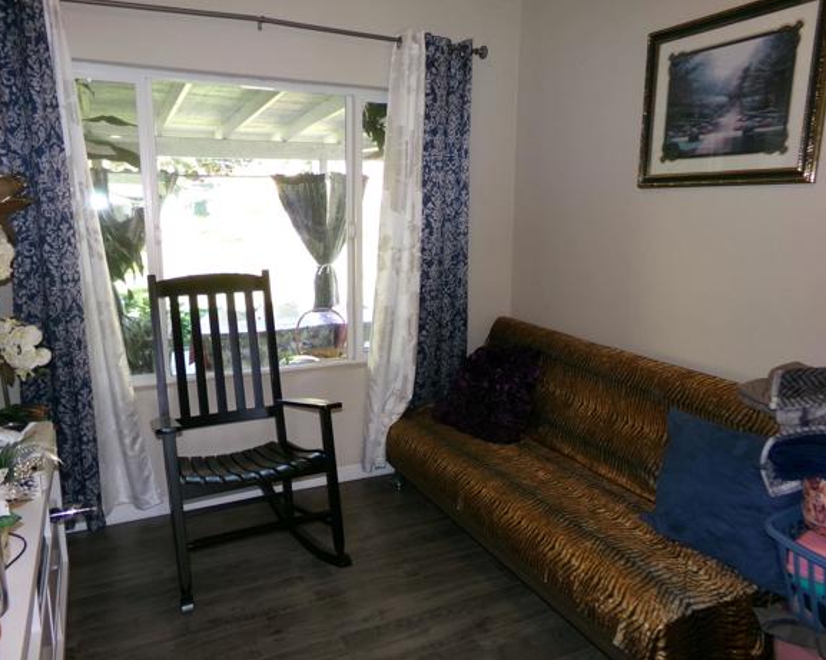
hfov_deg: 66.0
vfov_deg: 54.9
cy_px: 321
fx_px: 635
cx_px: 404
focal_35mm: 26
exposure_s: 1/34
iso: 200
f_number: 3.7
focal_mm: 4.3
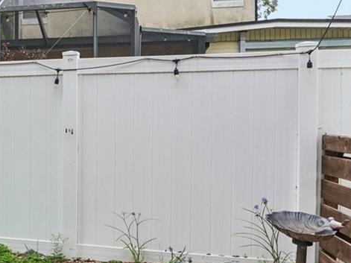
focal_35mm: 49
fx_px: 497
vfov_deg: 29.7
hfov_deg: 32.9
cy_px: 134
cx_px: -56
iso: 100
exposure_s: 1/125
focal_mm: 10
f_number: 8
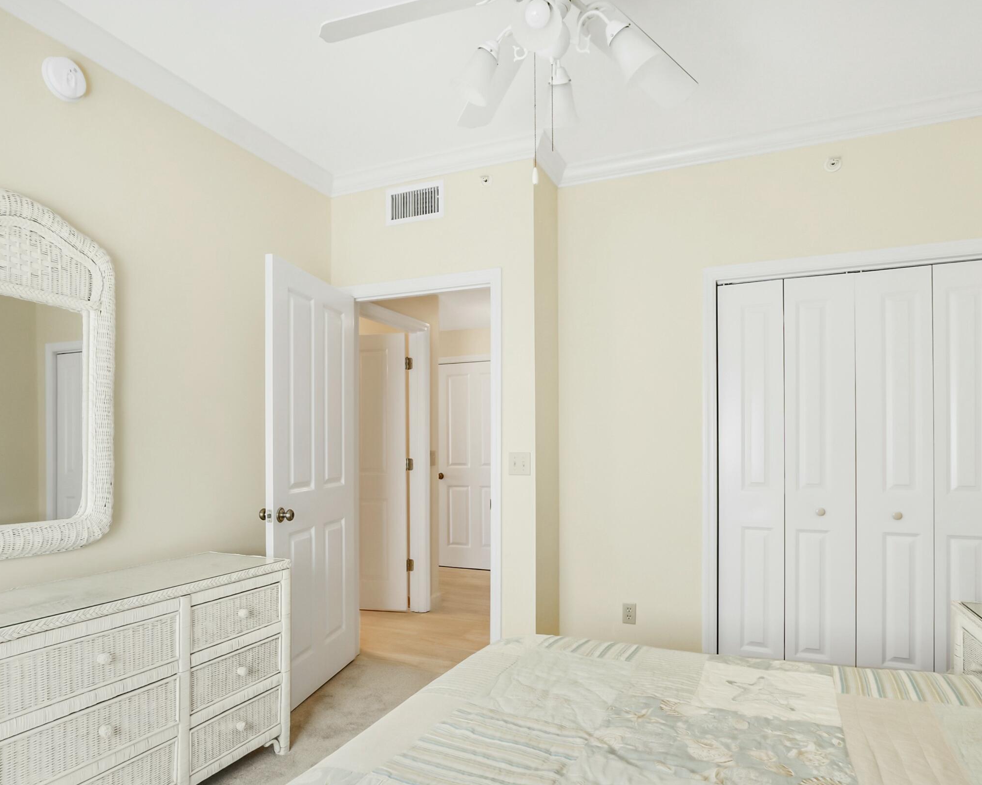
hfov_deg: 77.6
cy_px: 438
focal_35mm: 21
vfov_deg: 65.3
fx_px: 610
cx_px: 472
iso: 200
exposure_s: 1/10
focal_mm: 10
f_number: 9.5
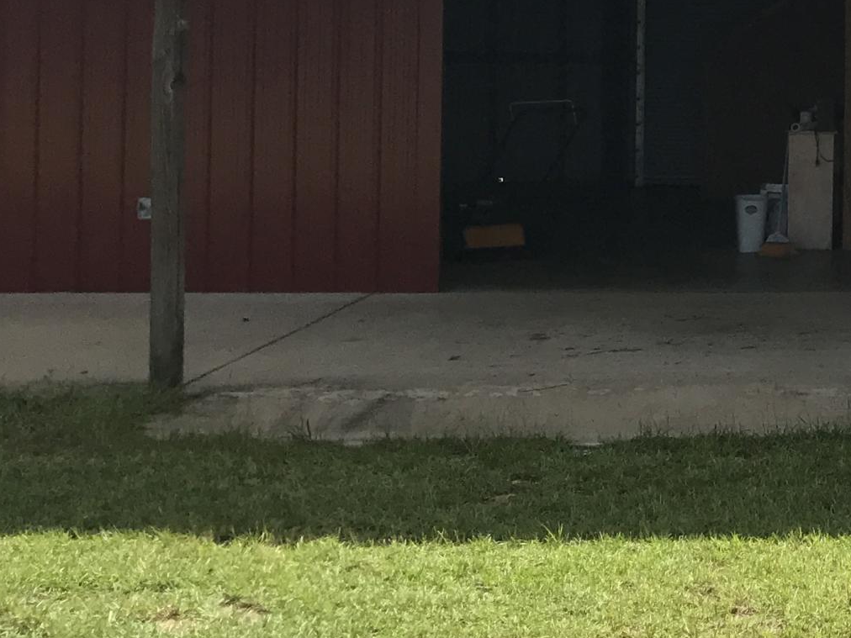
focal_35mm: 83
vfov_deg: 17.3
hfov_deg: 21.3
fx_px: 2040
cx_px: 1108
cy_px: -14
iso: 20
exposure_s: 1/2128
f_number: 1.8
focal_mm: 3.99
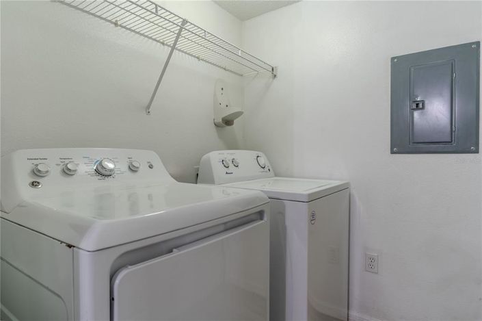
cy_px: 160
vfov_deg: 61.9
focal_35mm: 20
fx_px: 268
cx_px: 241
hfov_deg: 84.0
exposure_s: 1/40
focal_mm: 20
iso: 100
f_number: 8
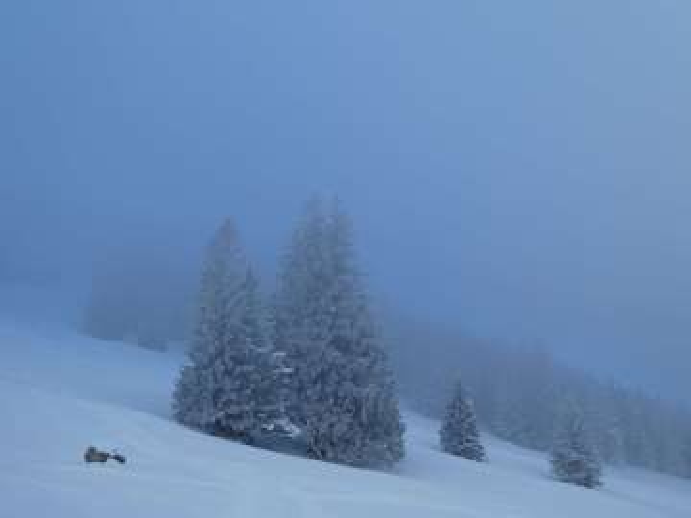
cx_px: 346
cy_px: 259
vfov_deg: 36.0
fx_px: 798
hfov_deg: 46.8
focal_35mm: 40
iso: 80
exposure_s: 1/640
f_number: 3.8
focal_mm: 7.2
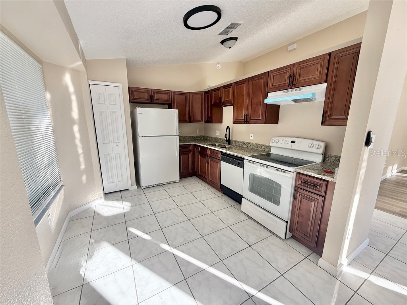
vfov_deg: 85.7
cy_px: 152
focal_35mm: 14
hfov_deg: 102.1
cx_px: 204
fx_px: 165
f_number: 2.2
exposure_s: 1/167
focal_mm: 2.22
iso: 64
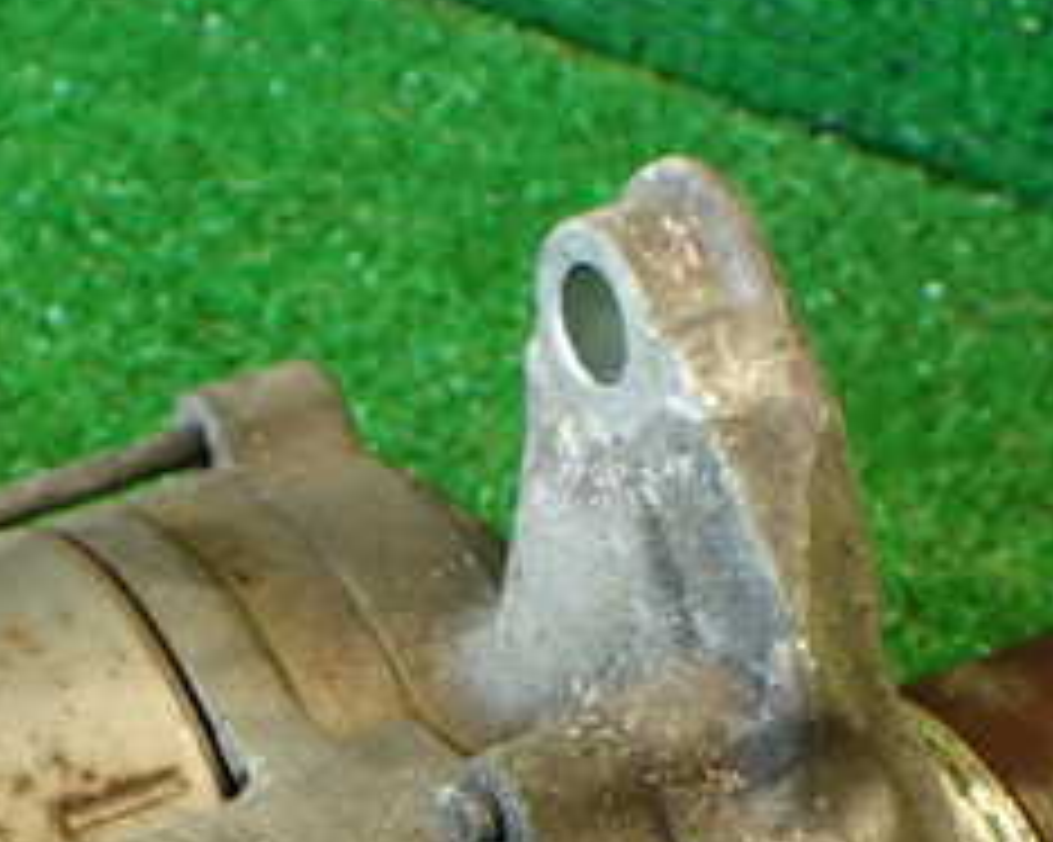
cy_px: 977
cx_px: 324
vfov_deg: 18.3
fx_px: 2492
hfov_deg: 23.7
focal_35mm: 80
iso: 250
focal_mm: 5.79
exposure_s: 1/30
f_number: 2.4
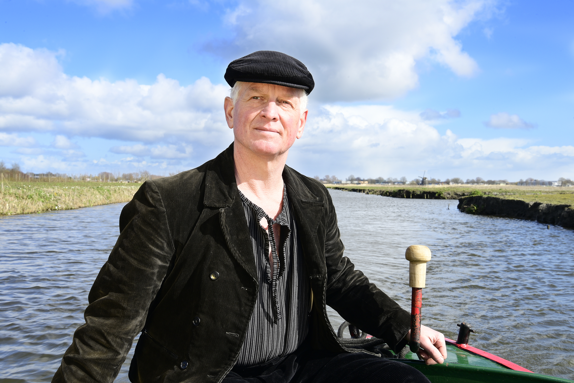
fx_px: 670
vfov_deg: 31.9
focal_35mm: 42
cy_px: 192
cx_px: 287
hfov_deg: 46.4
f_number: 18
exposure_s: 1/100
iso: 250
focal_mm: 42
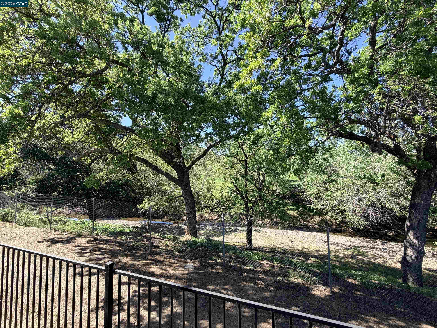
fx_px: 177
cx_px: 218
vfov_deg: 85.7
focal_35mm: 14
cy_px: 164
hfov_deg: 102.1
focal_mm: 2.22
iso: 64
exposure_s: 1/502
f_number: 2.2
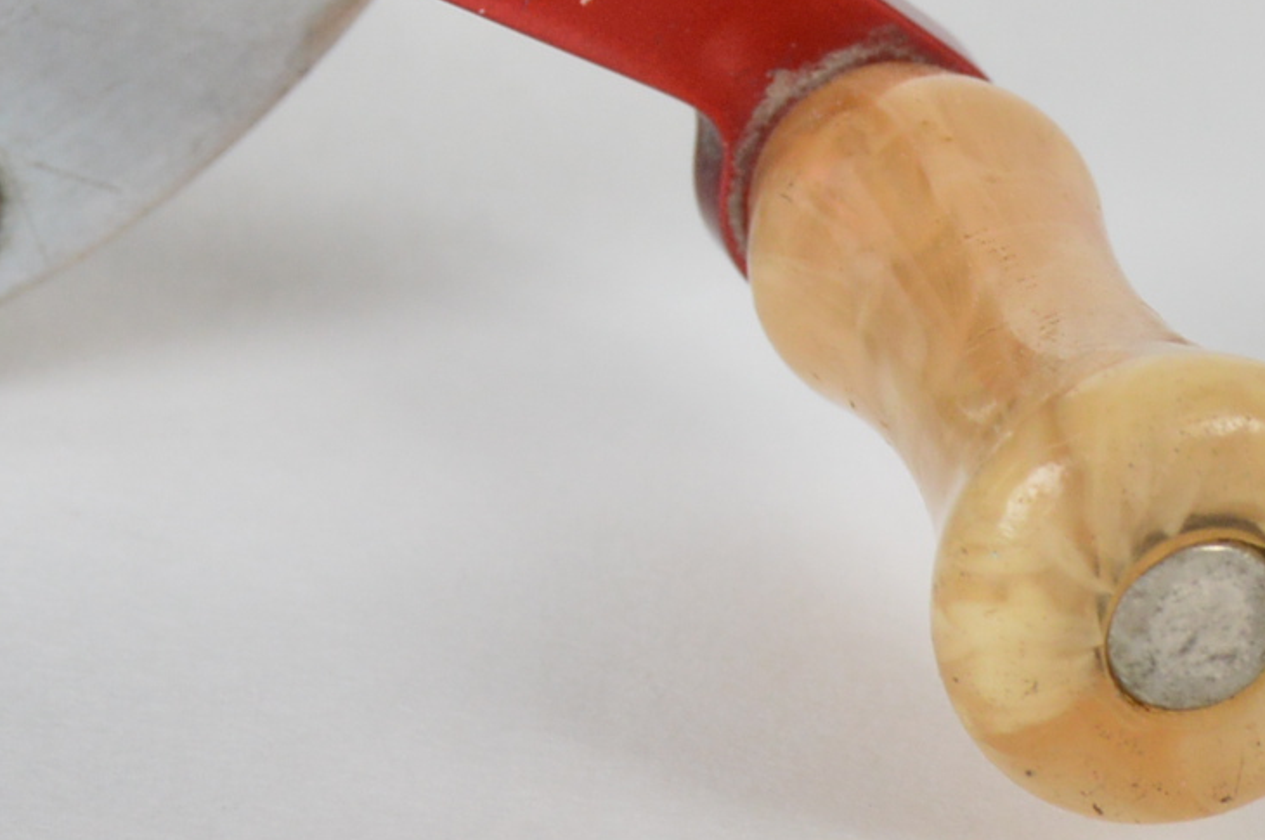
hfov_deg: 6.0
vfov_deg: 4.0
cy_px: -481
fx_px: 11936
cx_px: -390
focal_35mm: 340
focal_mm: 55
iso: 400
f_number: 11
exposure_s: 1/160
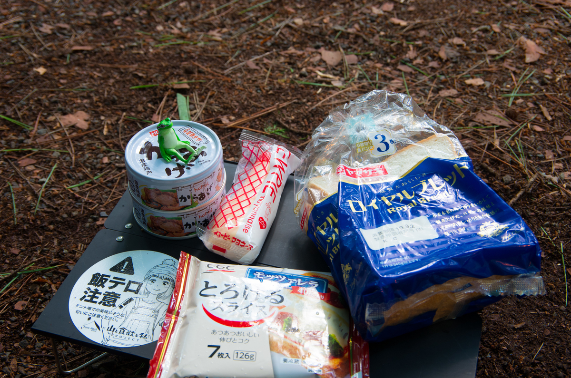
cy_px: 189
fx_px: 728
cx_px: 286
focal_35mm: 46
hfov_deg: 42.8
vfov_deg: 29.1
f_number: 5.6
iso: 160
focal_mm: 31
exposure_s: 3
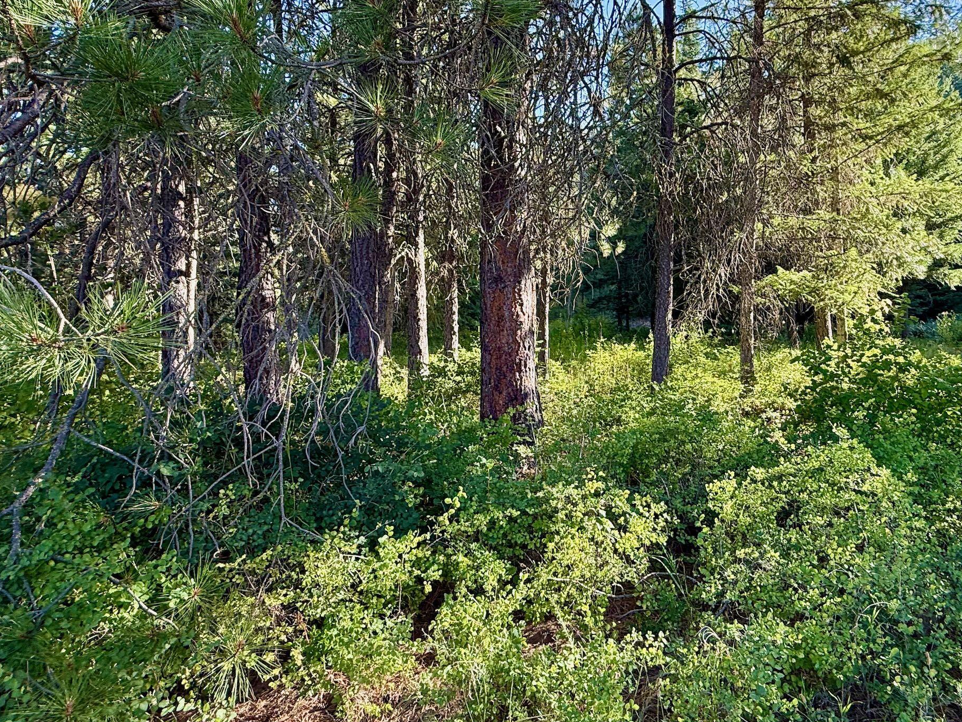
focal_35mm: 23
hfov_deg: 73.0
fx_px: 639
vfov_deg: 58.3
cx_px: 584
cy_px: 281
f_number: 2.2
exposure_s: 1/191
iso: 64
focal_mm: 2.22
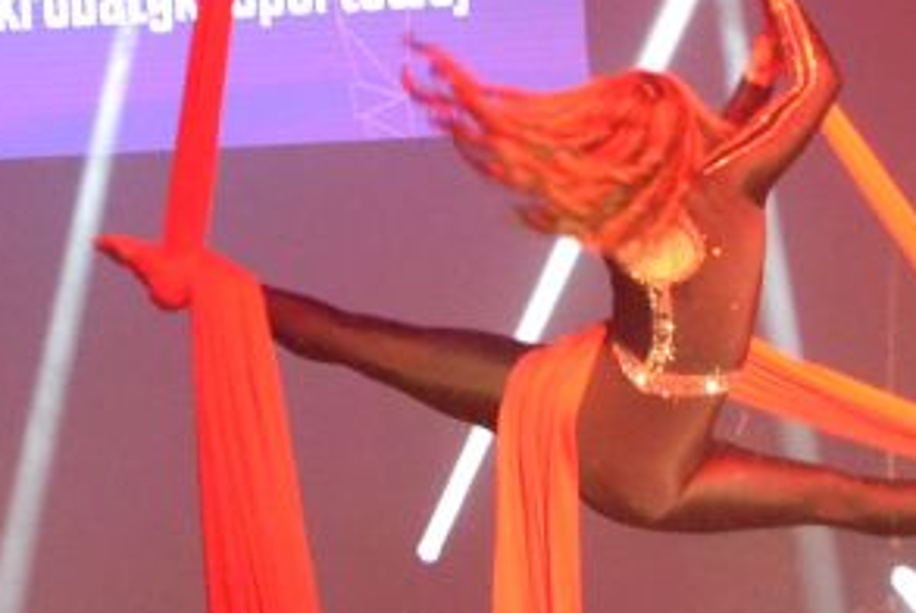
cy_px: 332
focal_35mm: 123
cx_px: -385
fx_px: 3133
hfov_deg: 15.5
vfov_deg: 11.2
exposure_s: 1/100
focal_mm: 24
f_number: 3.8
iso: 3200
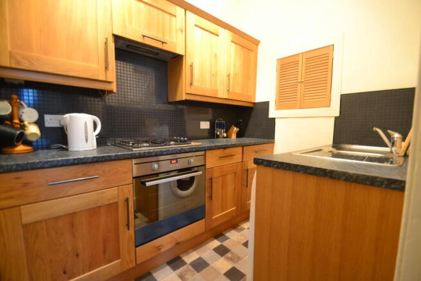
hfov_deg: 100.4
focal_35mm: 15
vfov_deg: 77.4
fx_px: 175
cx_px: 210
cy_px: 140
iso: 800
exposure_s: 1/6
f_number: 3.5
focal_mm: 10
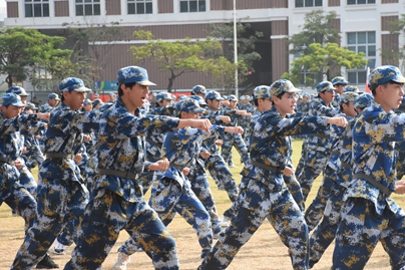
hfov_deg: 11.8
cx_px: 241
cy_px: 152
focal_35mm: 174
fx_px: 1953
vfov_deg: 7.9
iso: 1800
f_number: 5.3
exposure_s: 1/4000
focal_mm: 85
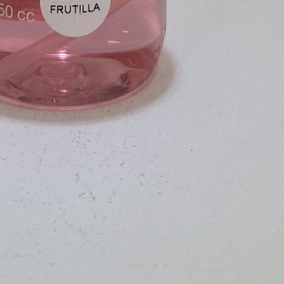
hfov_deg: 13.2
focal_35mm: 132
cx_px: 59
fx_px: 1225
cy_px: -315
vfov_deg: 11.6
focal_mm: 5.7
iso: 50
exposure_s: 1/458
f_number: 1.5
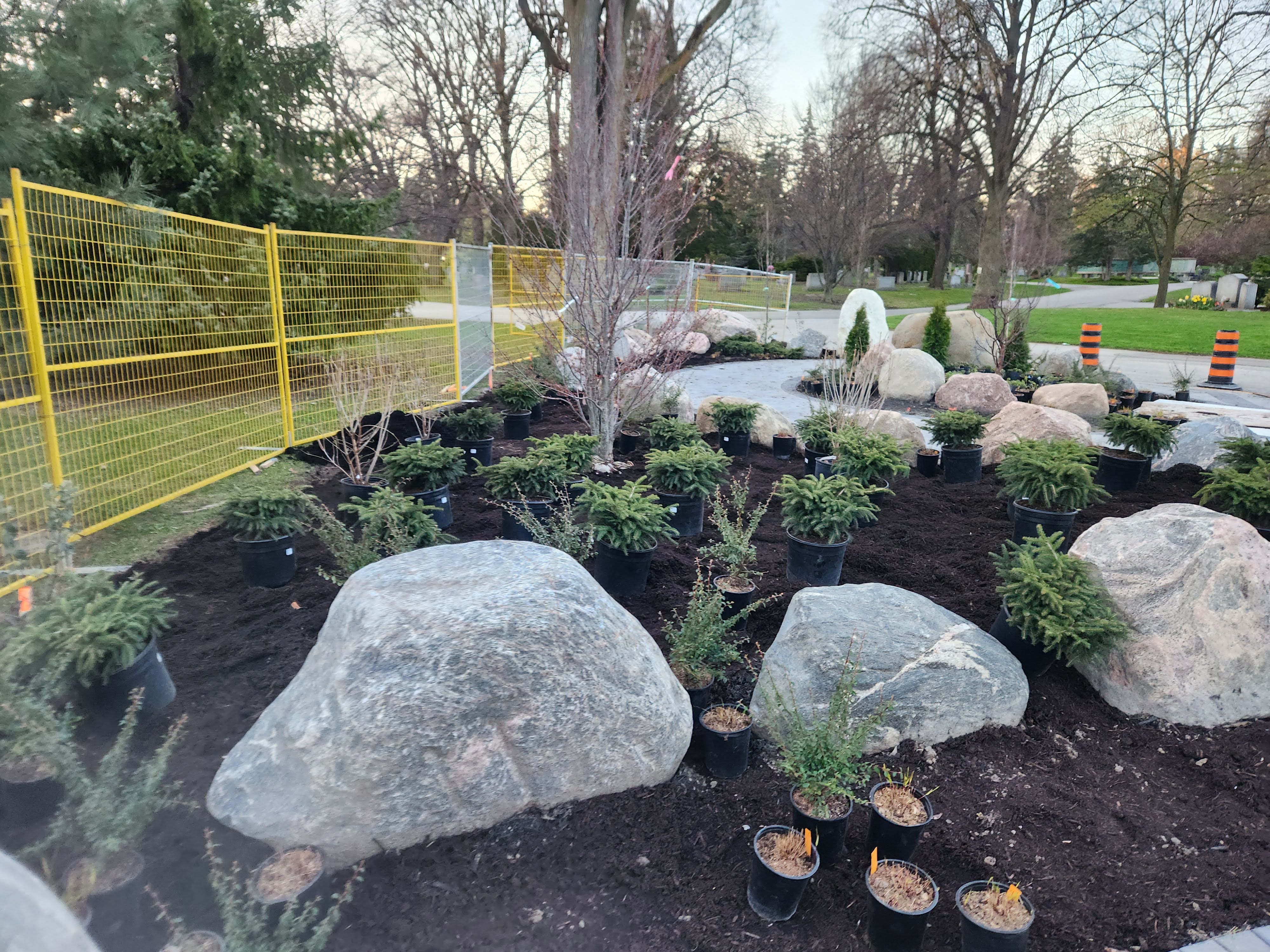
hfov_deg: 73.9
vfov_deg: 58.9
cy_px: 476
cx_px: 635
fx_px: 844
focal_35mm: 23
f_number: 1.8
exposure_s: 1/180
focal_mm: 5.4
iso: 200
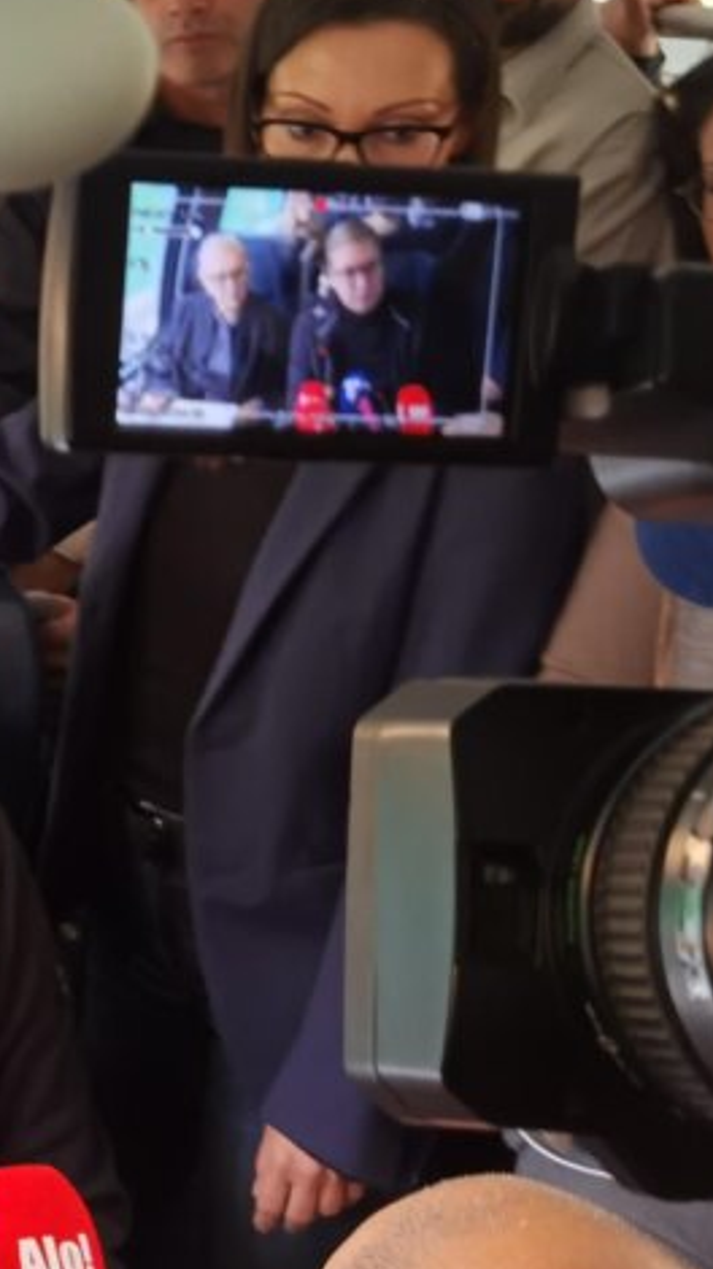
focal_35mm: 76
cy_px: 651
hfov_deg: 13.8
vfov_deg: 27.9
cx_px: -637
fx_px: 2557
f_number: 1.9
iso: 80
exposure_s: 1/50
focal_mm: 6.71
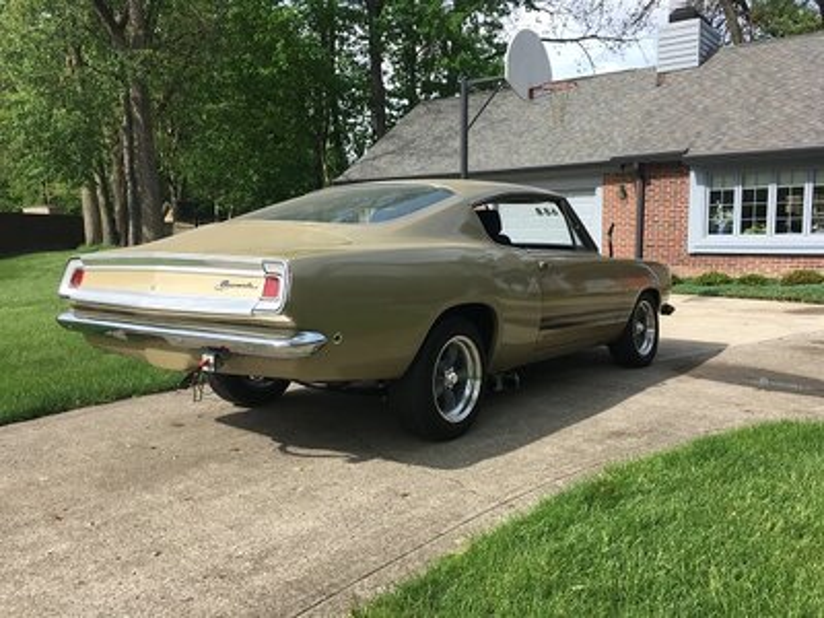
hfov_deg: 61.7
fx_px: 690
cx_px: 412
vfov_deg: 48.2
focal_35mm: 29
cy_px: 309
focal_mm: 4.15
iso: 25
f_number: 2.2
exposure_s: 1/864
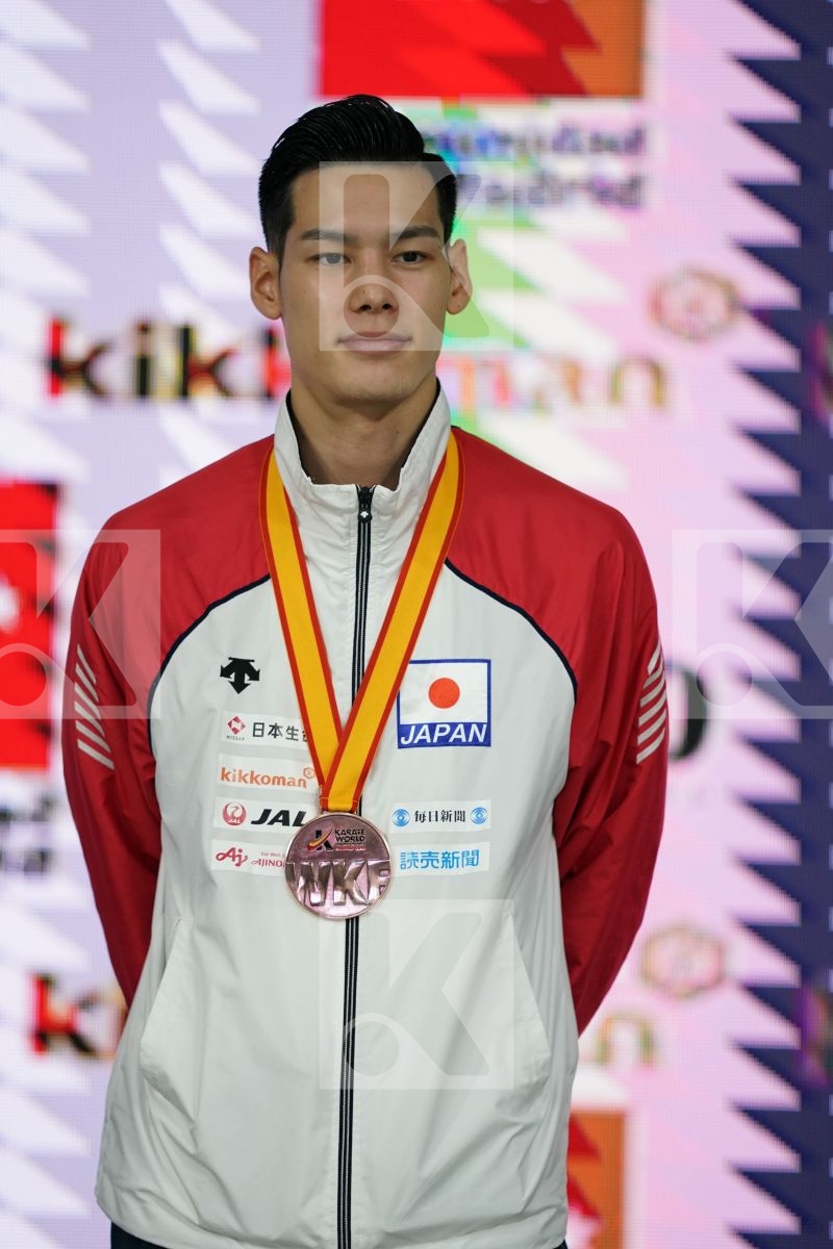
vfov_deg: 5.2
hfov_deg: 3.4
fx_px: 13882
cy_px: 624
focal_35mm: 400
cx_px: 416
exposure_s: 1/500
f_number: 2.8
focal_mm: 400
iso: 2500
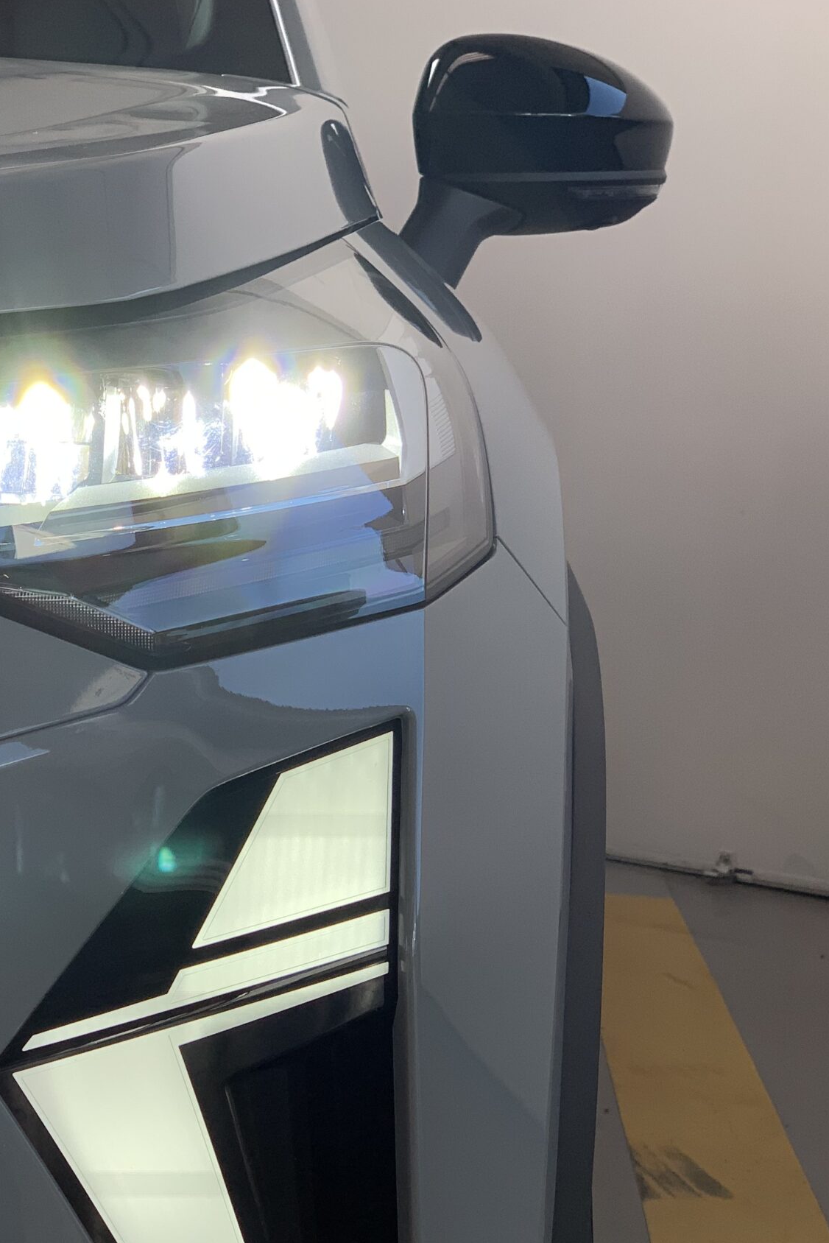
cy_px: 655
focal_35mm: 82
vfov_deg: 24.8
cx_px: 100
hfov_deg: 16.5
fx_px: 2831
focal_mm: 6
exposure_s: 1/516
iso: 16
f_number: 2.4
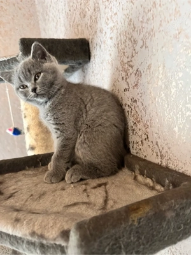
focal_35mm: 24
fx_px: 177
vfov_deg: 71.6
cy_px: 128
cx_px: 96
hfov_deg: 56.8
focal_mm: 6.76
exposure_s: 1/49
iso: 800
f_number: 1.78
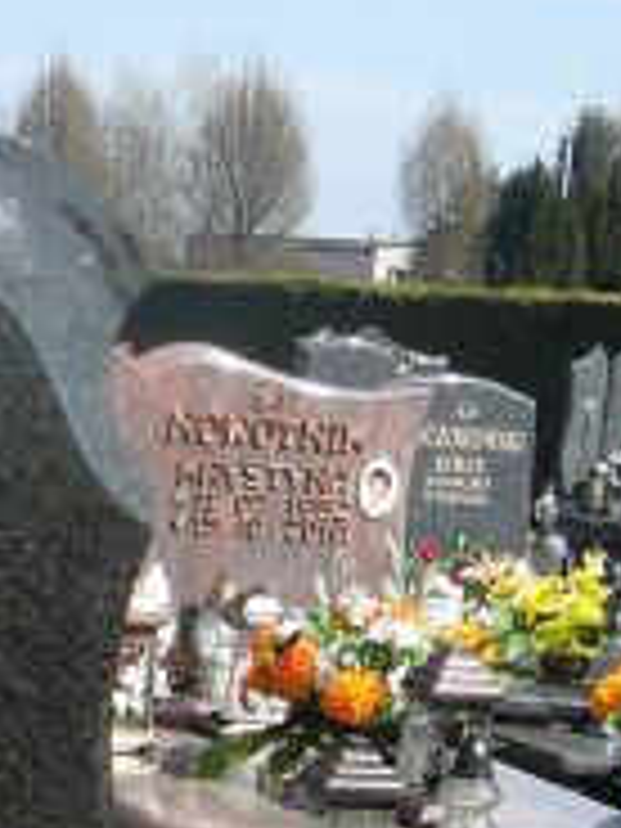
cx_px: 104
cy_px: 1170
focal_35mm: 122
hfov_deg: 12.1
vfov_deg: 15.2
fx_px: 2918
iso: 80
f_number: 2.8
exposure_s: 1/800
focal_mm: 5.2
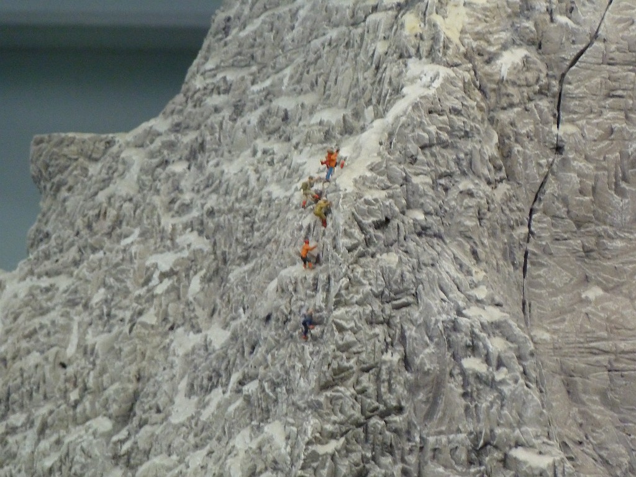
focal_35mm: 384
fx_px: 7055
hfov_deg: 5.2
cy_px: 238
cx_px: 318
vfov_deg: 3.9
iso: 400
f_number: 4.9
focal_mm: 49.2
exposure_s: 1/50
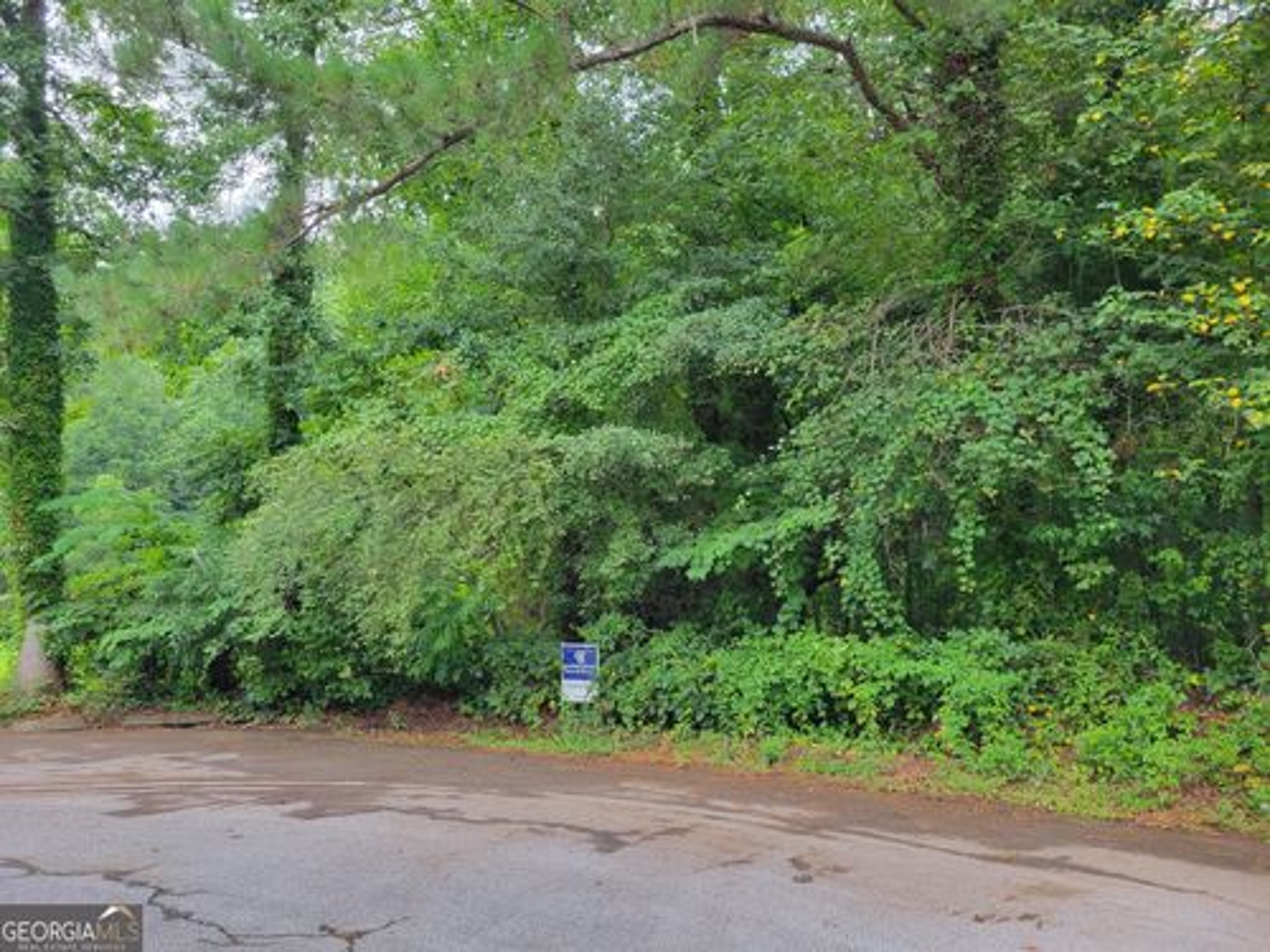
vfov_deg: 53.1
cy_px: 476
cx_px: 635
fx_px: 954
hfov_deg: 67.3
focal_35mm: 26
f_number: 1.8
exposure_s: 1/120
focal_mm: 5.4
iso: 160
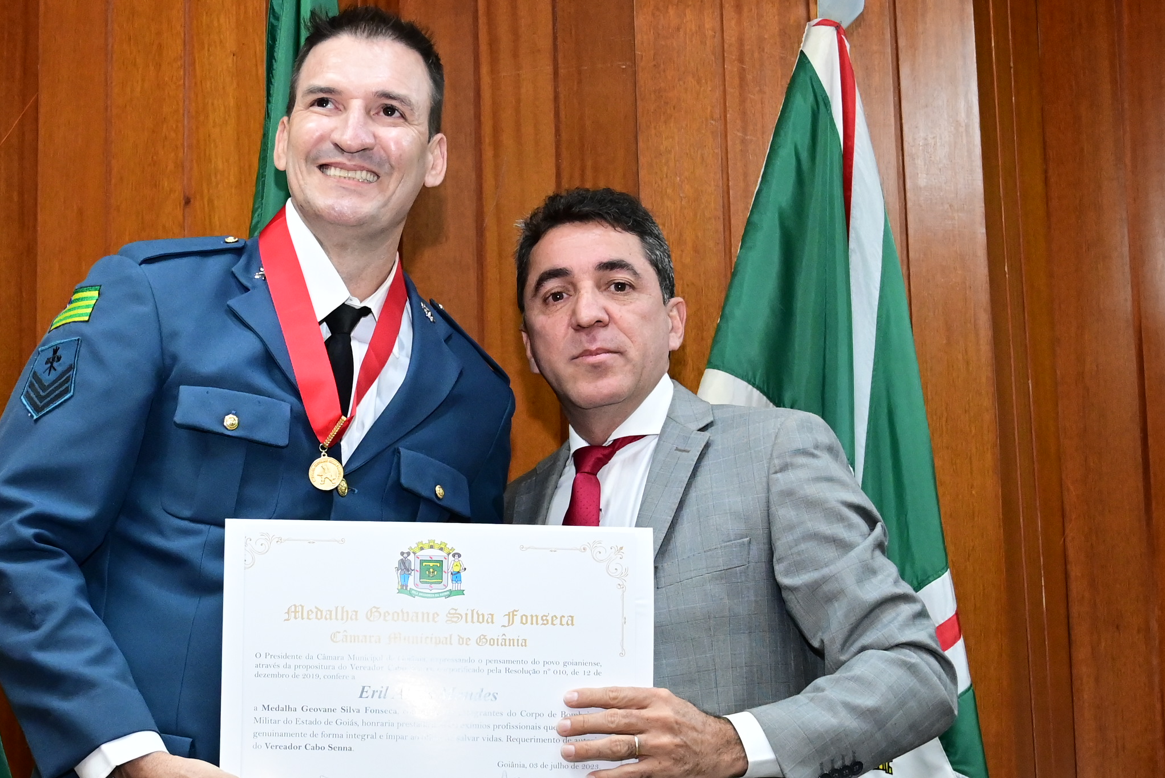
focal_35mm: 75
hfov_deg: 26.7
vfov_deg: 18.1
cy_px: 536
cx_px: 346
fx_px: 2429
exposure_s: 1/125
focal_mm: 35
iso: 4000
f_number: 4.5
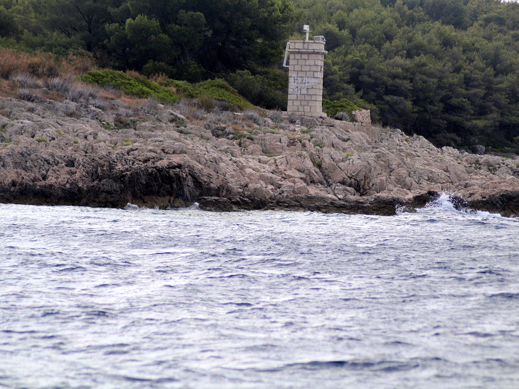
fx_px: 4409
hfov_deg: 6.7
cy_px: 194
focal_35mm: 294
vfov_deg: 5.1
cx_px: 265
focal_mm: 180
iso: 320
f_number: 4.8
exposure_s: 1/2500
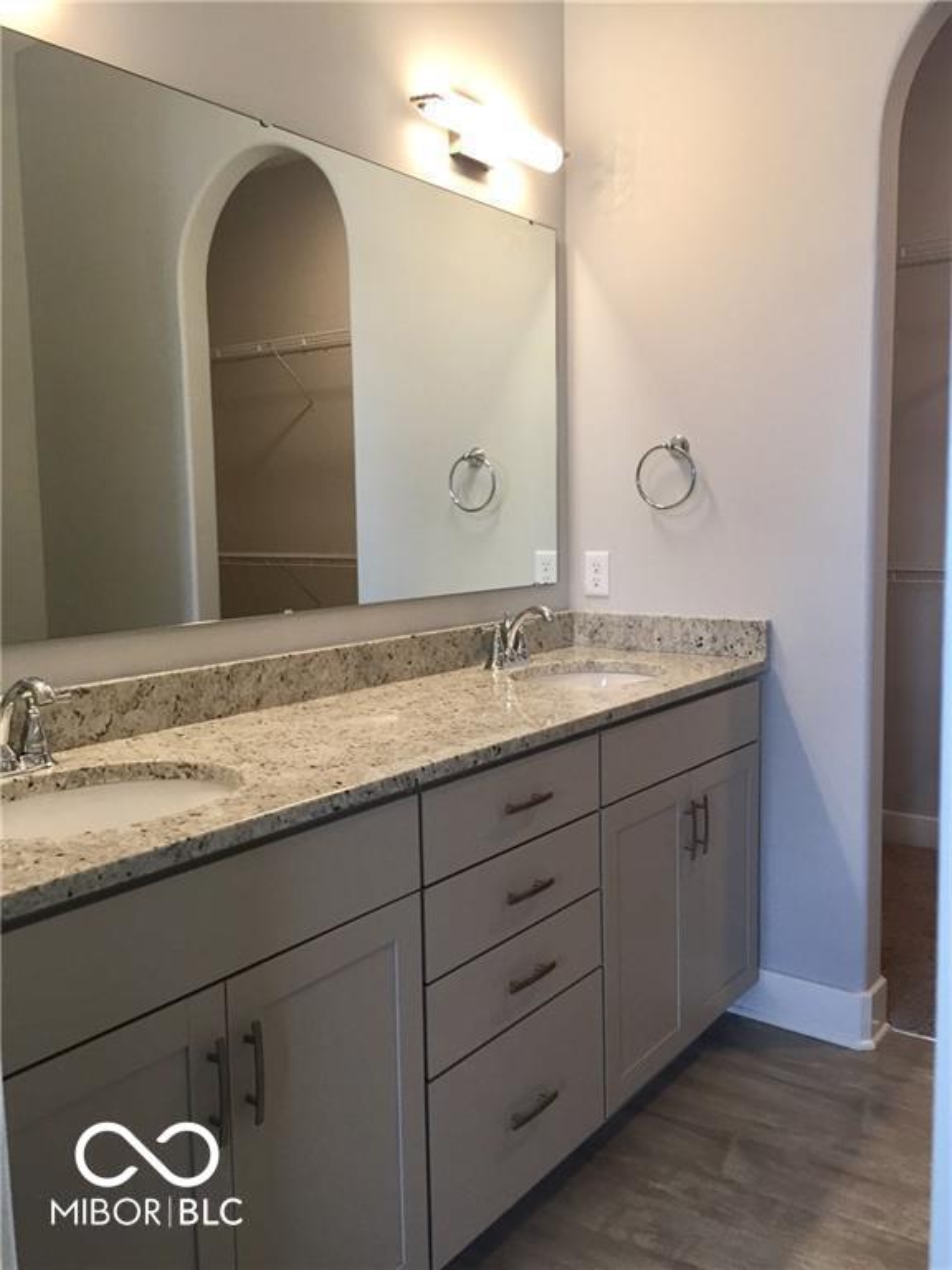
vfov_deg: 61.7
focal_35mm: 29
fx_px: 1063
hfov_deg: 48.2
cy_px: 635
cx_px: 476
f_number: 2.2
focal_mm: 4.15
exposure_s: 1/30
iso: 40
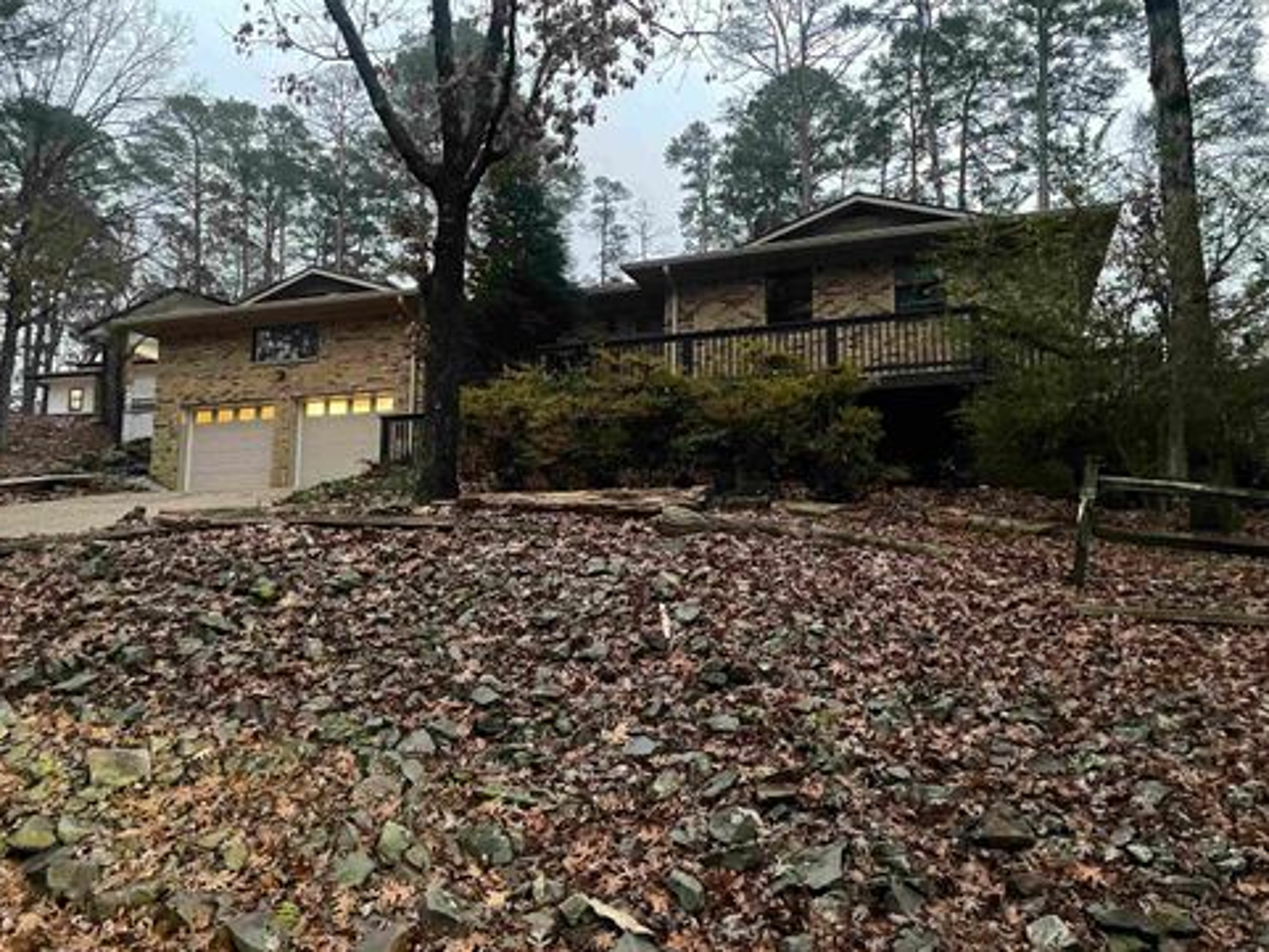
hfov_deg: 65.3
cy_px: 479
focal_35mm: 27
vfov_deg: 51.4
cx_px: 625
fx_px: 990
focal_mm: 4.2
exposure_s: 1/30
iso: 800
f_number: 1.6
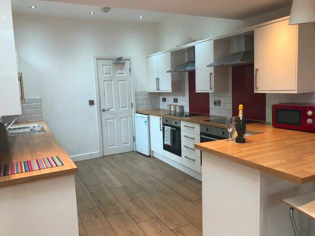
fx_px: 255
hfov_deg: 63.4
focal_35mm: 28
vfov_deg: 49.7
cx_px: 158
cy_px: 118
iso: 32
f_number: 1.8
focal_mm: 3.99
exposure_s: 1/25
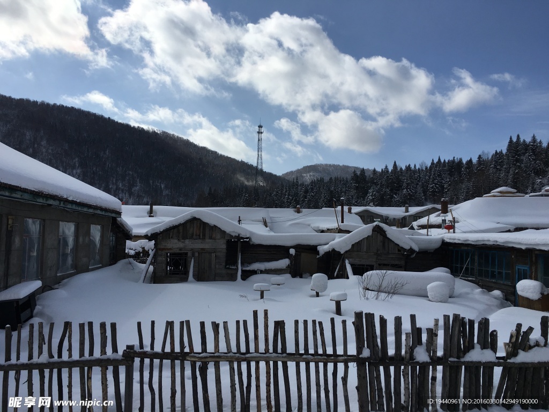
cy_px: 206
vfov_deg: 48.2
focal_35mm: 29
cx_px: 274
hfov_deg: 61.7
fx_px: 460
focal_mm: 4.15
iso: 25
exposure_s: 1/4274
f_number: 2.2
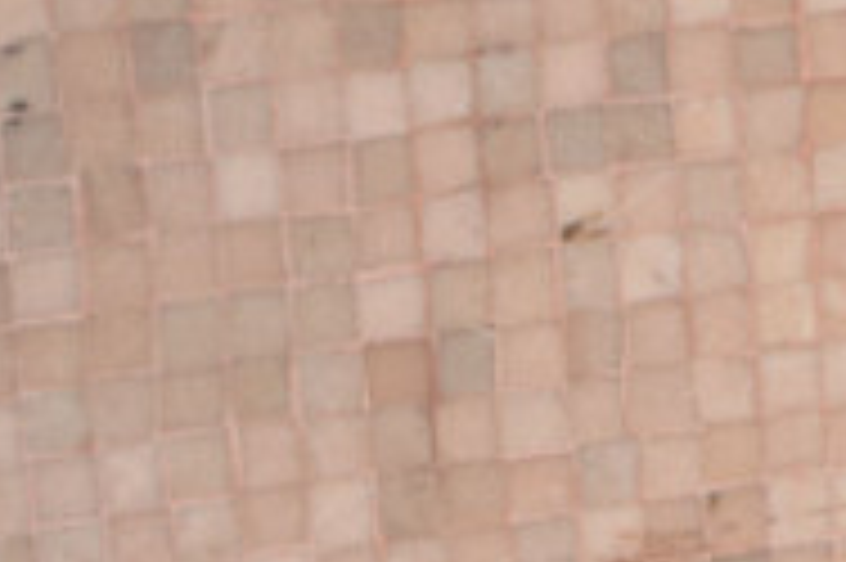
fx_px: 8570
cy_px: 1230
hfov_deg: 5.2
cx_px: 2889
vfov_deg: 3.7
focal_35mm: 365
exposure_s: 1/125
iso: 125
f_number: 4
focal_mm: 49
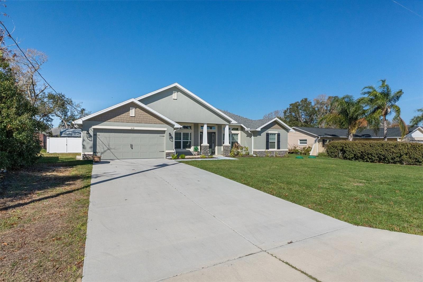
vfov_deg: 63.2
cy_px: 141
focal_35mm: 20
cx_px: 212
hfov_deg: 85.4
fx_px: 229
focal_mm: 13
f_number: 8
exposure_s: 1/2000
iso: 800
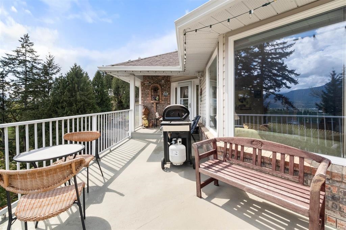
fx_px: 144
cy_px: 115
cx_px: 173
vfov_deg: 77.3
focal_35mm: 15
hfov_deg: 100.4
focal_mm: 10
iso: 250
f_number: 11
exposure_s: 1/320
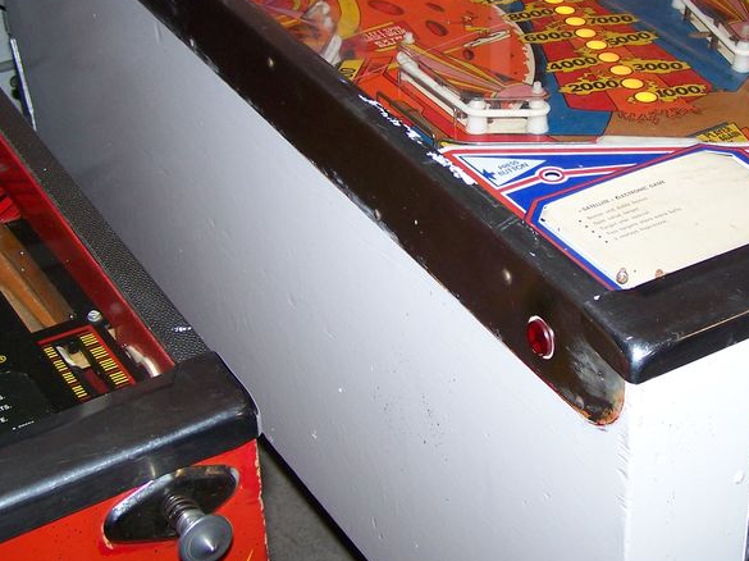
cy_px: 177
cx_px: 507
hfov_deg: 29.6
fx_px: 1406
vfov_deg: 22.4
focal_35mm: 65
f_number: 2.8
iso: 80
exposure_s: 1/60
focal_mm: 6.3
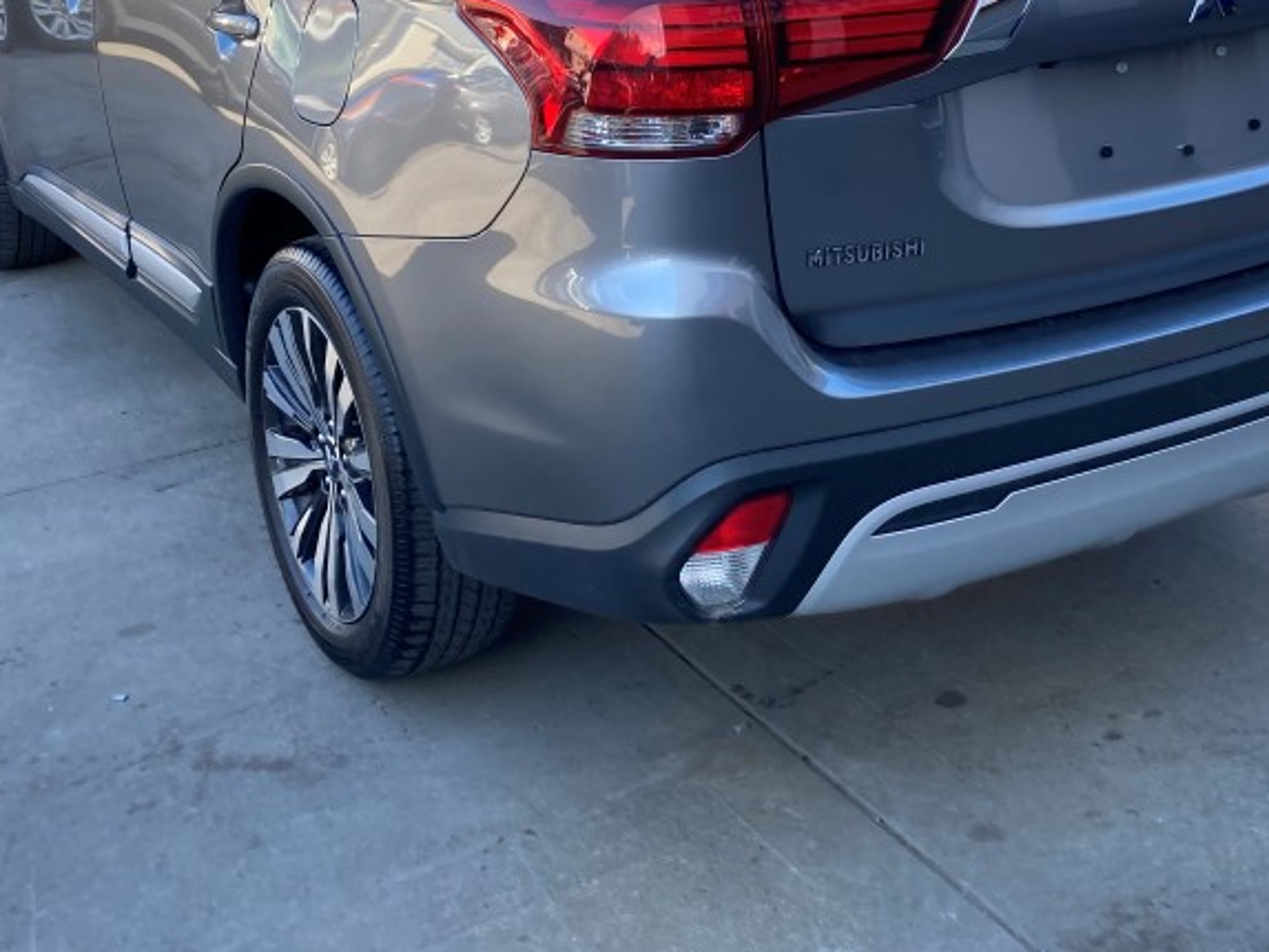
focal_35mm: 50
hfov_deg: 38.1
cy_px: 162
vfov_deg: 28.4
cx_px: 744
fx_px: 1833
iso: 20
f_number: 1.8
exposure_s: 1/252
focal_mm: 3.99
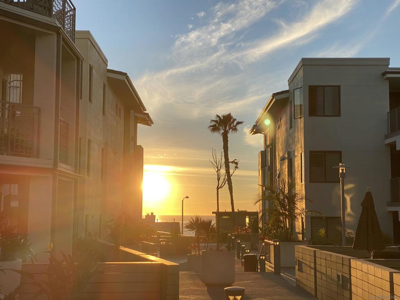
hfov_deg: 36.8
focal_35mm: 52
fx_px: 601
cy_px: 150
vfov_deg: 28.0
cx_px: 200
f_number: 2
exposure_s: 1/940
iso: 20
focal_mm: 6
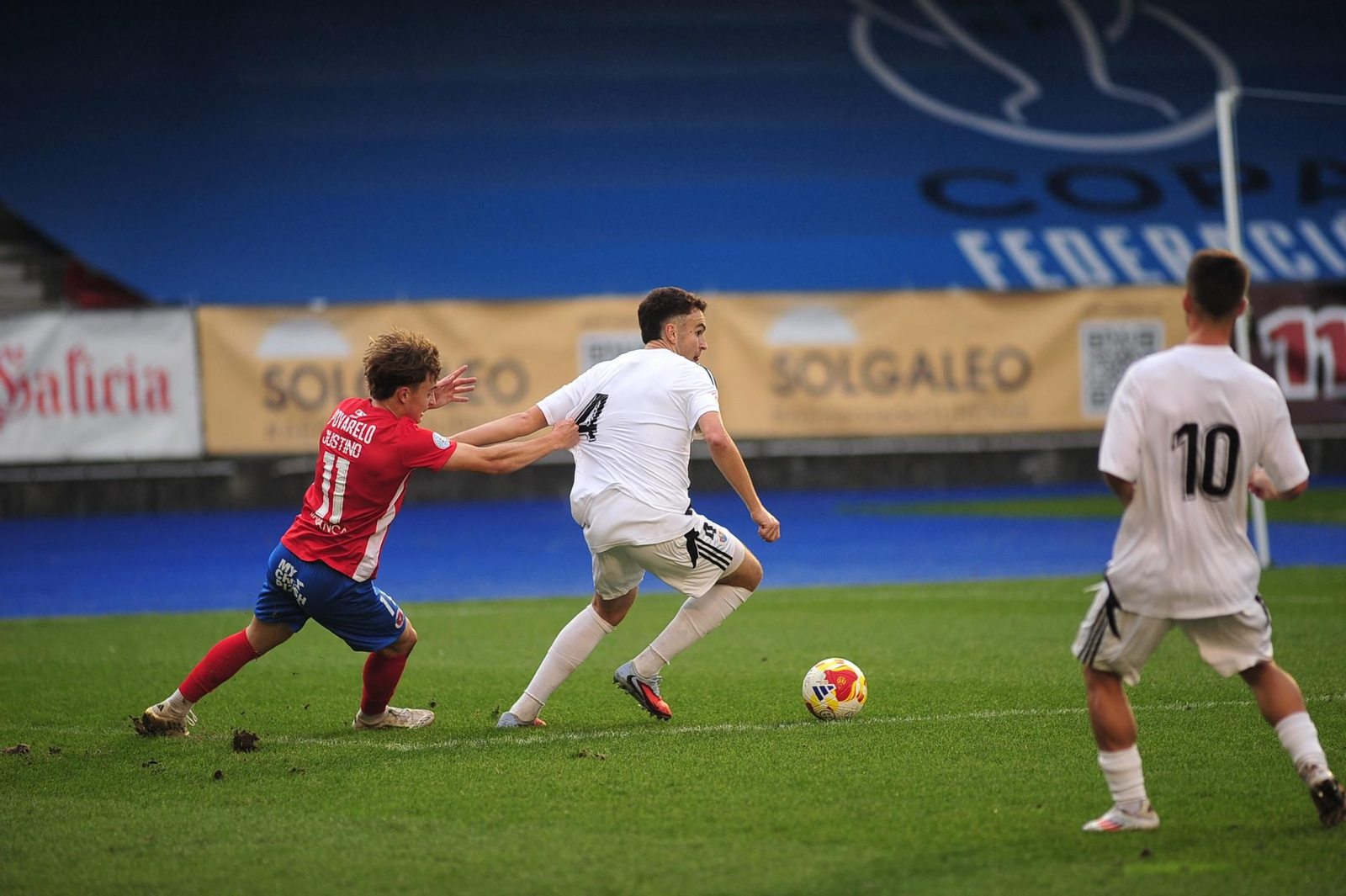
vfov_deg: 4.6
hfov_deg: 6.9
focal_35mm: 300
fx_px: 11210
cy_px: 448
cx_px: 673
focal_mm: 300
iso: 800
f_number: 2.8
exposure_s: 1/1000
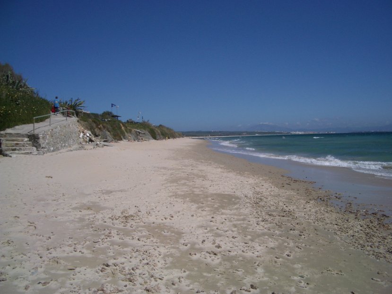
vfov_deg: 40.7
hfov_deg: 52.6
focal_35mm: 35
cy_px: 147
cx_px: 196
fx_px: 396
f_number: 4.3
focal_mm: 5.8
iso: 50
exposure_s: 1/2000
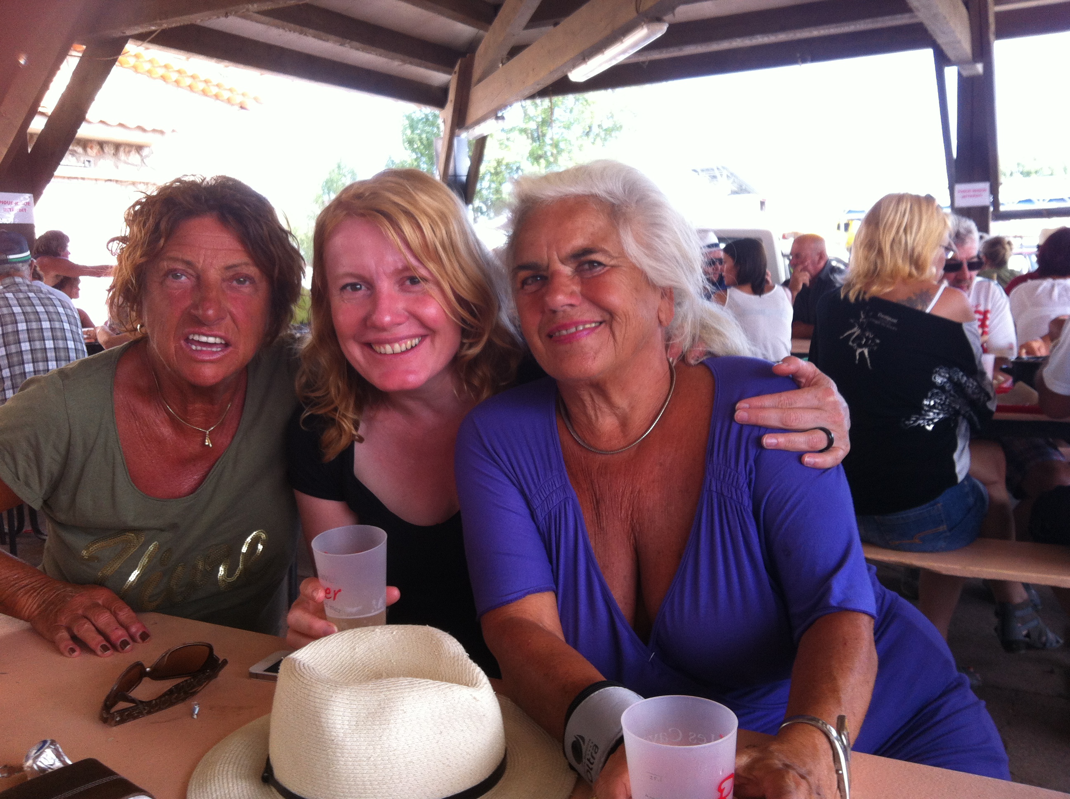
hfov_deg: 52.7
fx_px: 1080
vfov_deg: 40.6
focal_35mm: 35
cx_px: 535
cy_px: 400
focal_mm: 3.85
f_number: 2.8
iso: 100
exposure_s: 1/120
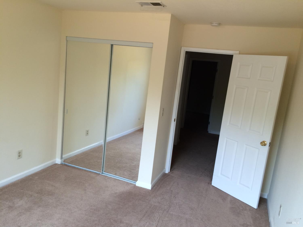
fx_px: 254
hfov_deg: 61.7
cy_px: 114
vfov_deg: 48.2
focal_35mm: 29
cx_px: 152
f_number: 2.2
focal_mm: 4.15
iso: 40
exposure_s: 1/30
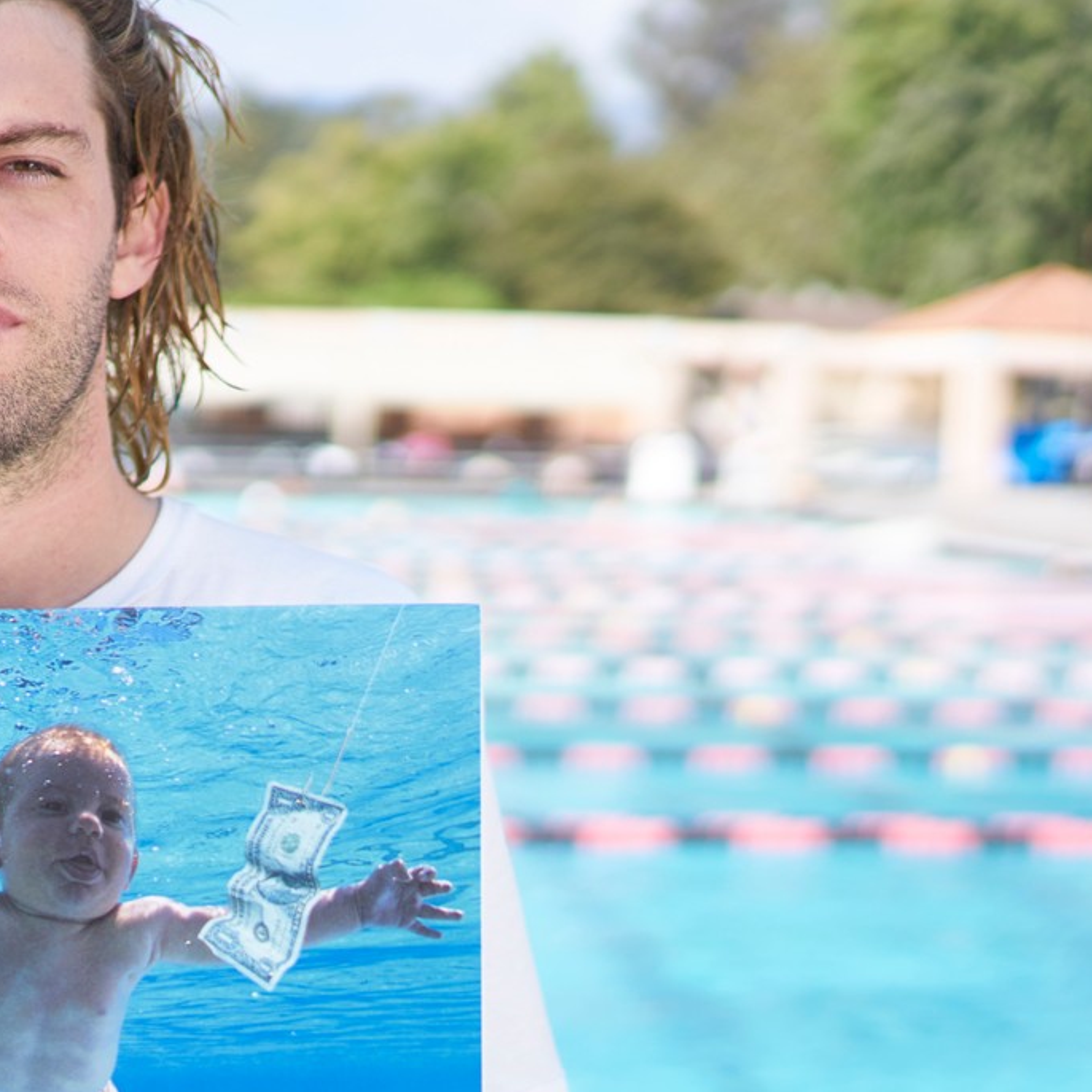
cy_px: 724
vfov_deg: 22.1
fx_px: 2784
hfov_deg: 22.0
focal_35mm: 78
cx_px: 252
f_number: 1.6
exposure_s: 1/6400
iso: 200
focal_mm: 35
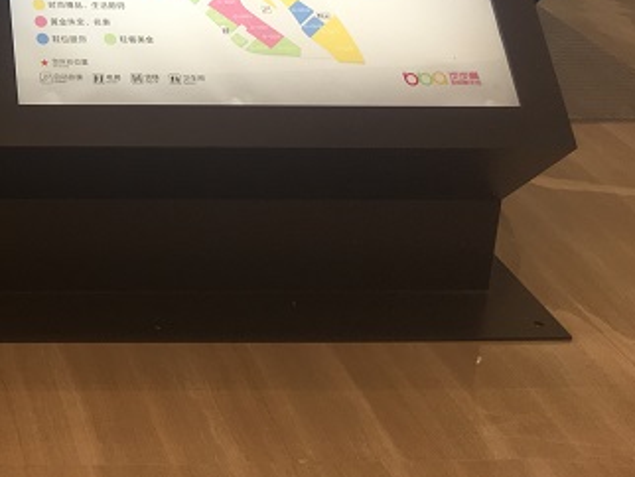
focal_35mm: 72
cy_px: -101
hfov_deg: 24.3
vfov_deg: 19.3
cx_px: -142
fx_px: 1322
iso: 25
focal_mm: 4.15
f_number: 2.2
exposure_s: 1/100
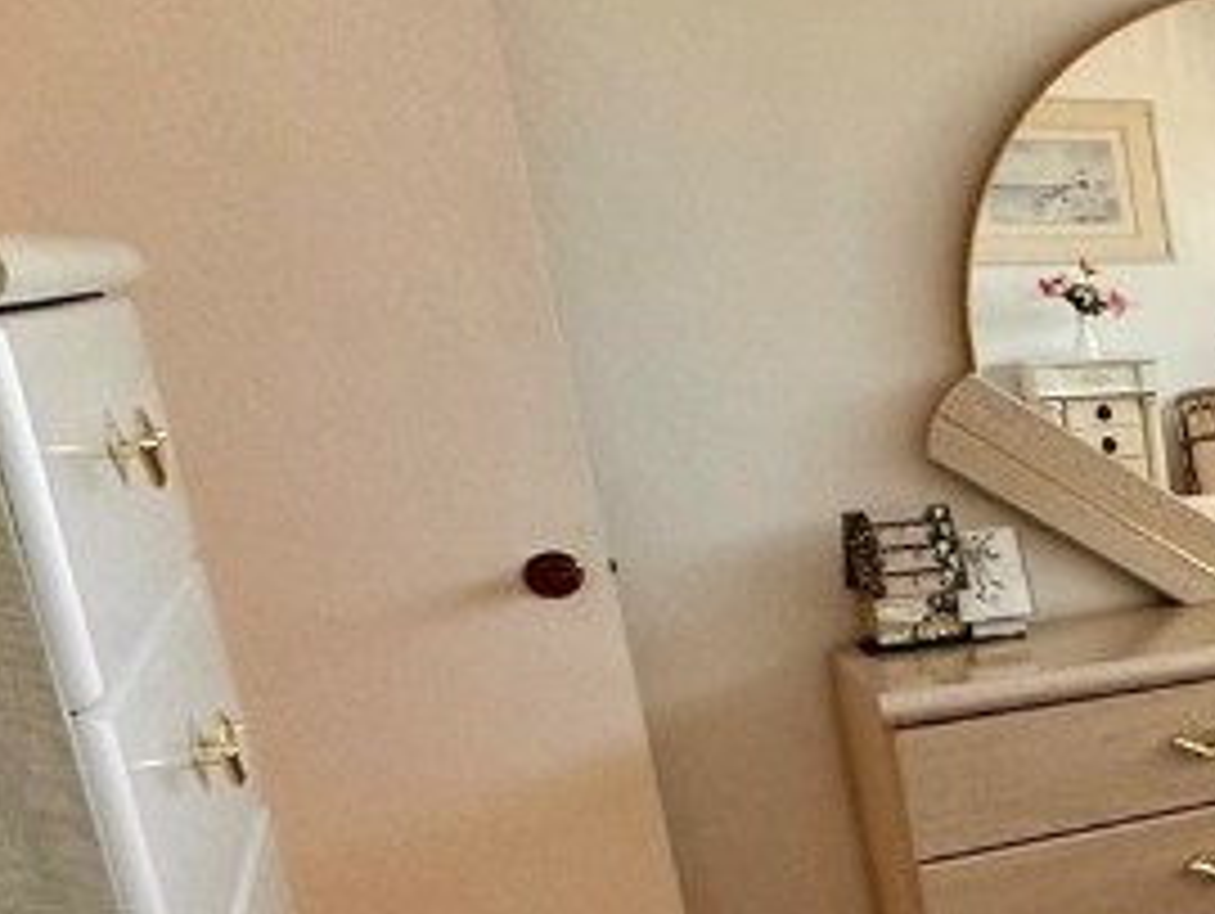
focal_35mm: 53
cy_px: 666
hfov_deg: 22.8
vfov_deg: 27.3
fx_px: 1862
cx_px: 2115
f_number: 2.2
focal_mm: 2.22
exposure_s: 1/120
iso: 200
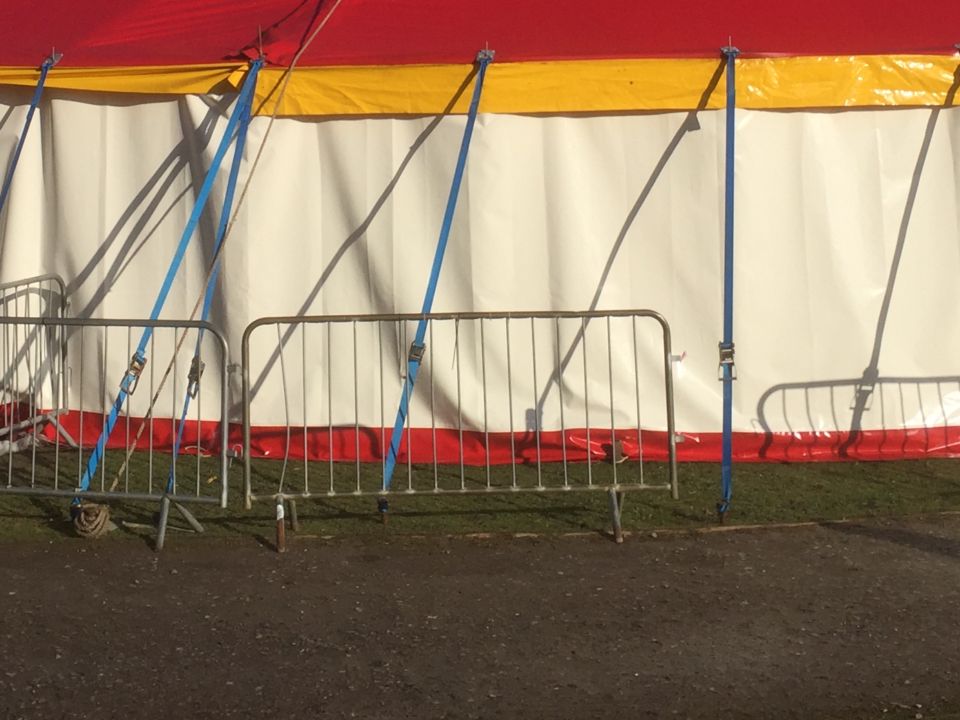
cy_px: -44
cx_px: 398
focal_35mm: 68
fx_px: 1886
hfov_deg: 28.5
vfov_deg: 20.7
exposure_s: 1/3968
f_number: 2.2
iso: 32
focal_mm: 4.15
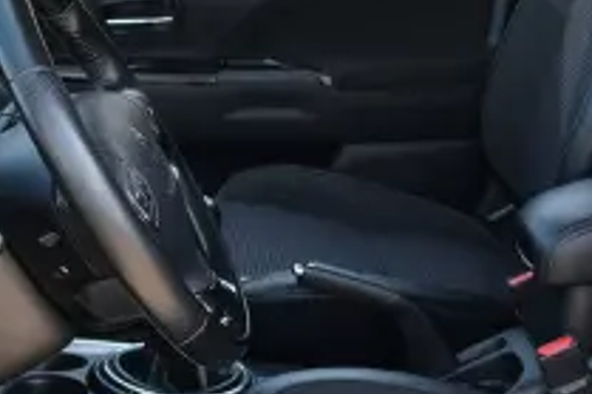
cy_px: 238
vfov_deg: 14.4
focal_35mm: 95
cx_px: 547
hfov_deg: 21.0
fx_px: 1561
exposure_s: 1/80
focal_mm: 20.5
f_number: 4
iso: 320
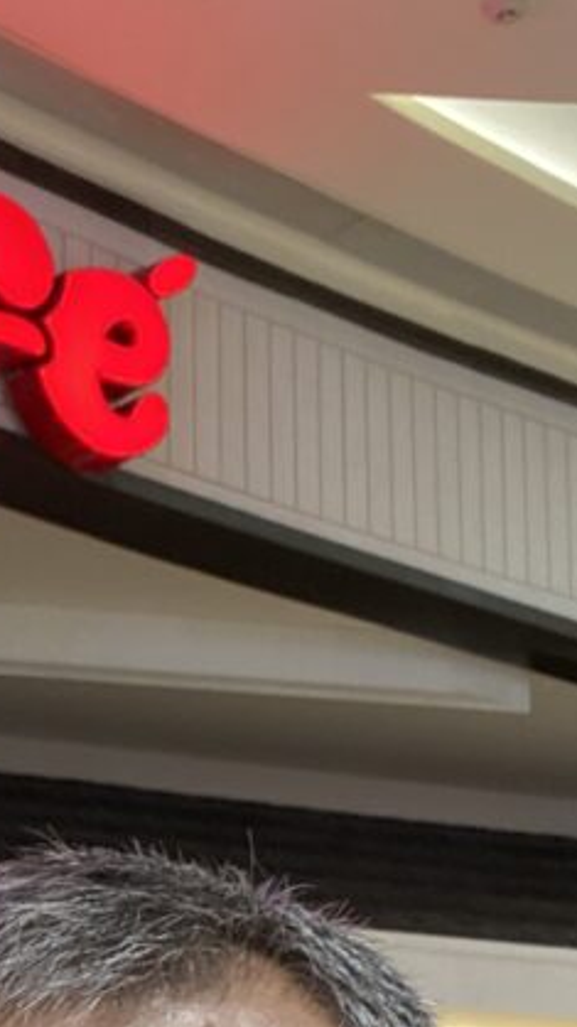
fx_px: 2177
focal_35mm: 80
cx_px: -231
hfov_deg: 14.3
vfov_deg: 25.5
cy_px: 973
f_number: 2.2
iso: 320
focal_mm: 2.71
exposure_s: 1/33
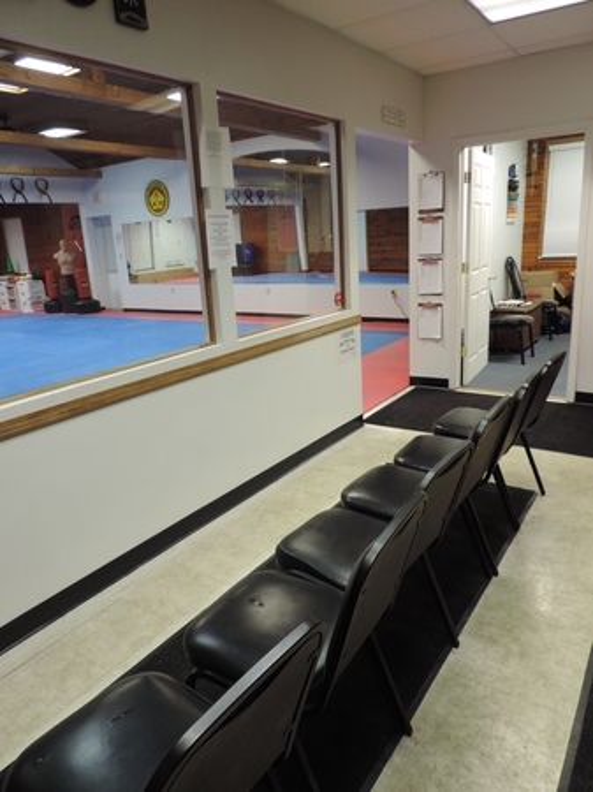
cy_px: 396
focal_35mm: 24
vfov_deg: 71.6
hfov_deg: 56.8
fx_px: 549
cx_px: 296
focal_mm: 4.3
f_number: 3
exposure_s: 1/25
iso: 400
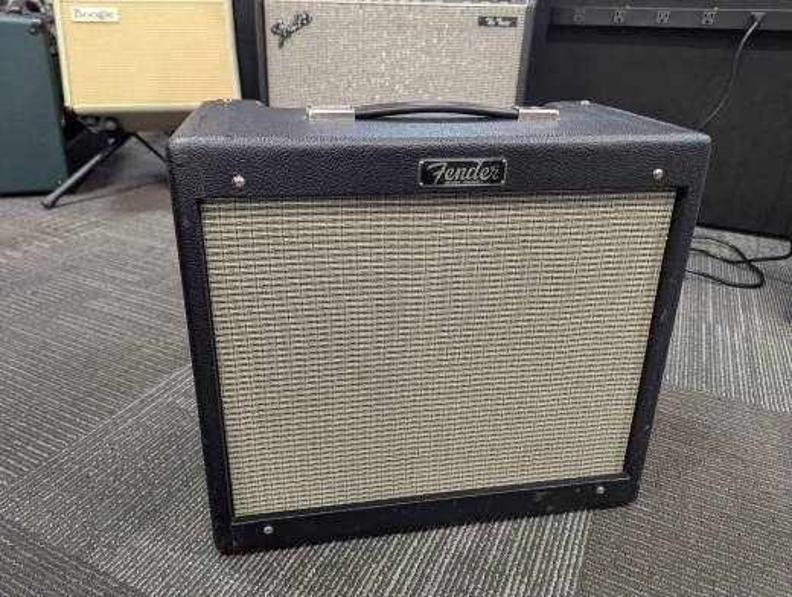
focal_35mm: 24
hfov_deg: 71.5
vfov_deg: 57.0
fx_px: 550
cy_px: 298
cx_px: 396
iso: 361
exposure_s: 1/120
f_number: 1.85
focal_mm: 6.81
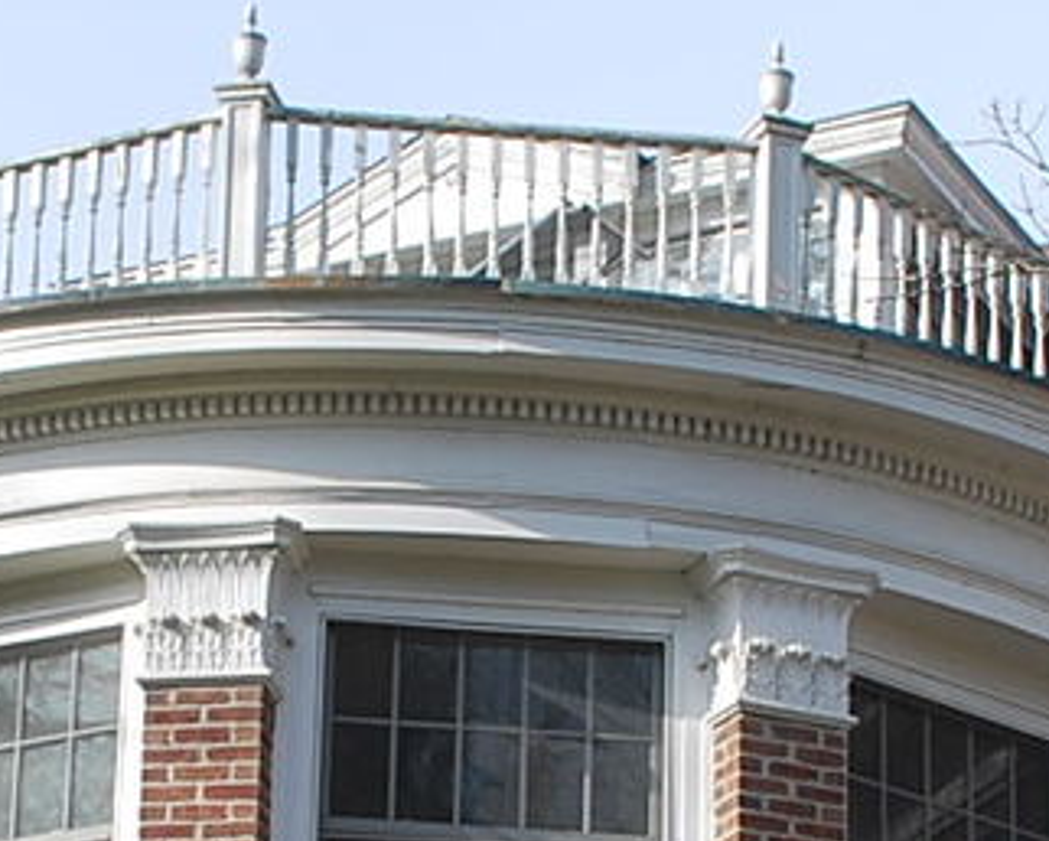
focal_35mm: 127
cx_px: 415
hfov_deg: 15.1
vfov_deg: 12.1
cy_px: 769
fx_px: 3945
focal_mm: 18
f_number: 7.1
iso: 100
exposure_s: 1/200
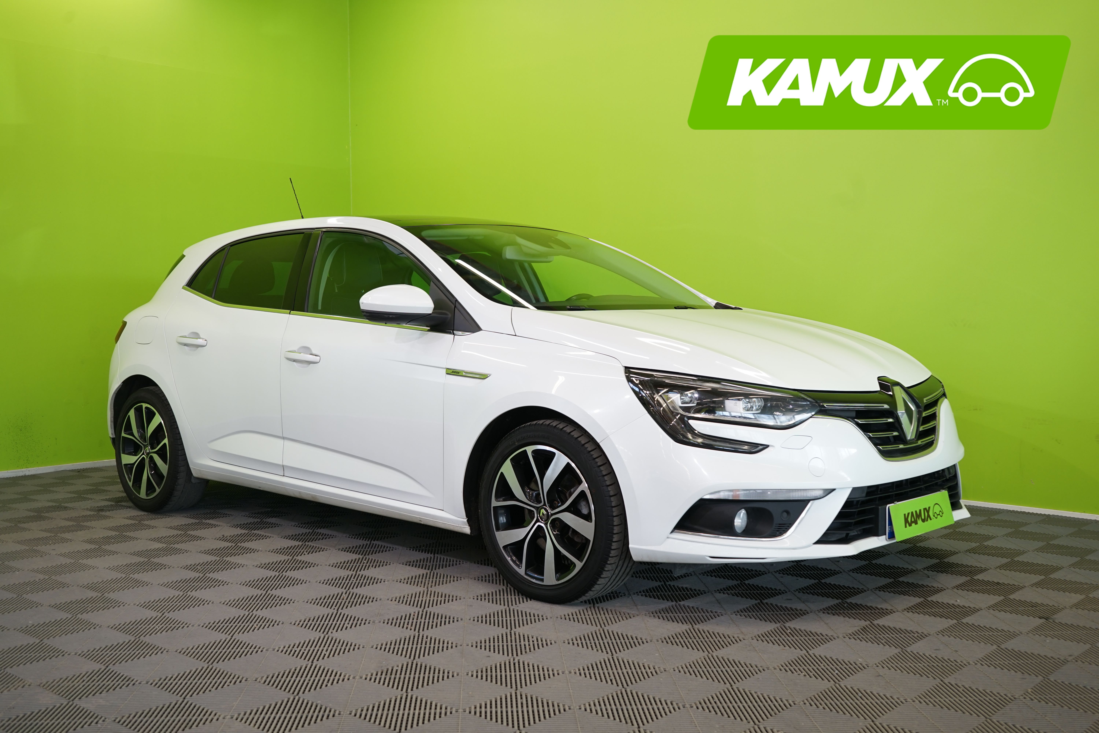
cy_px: 366
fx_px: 1129
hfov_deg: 51.9
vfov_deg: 35.9
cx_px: 550
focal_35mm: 37
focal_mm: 37
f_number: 6.3
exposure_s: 1/40
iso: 400
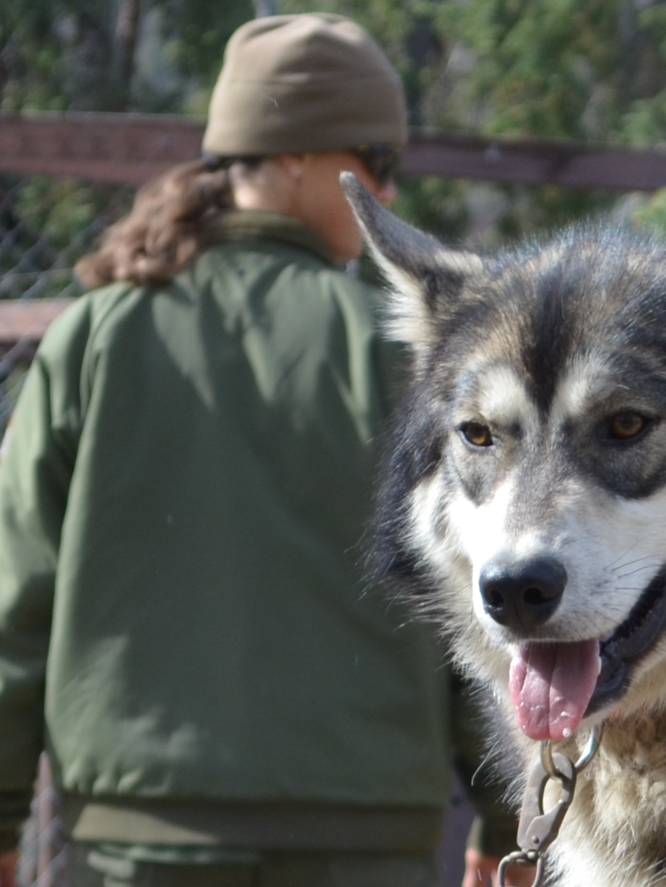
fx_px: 8978
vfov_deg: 5.7
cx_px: 832
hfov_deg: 4.2
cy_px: 756
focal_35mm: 350
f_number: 5.6
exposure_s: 1/400
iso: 200
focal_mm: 55
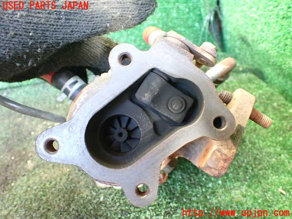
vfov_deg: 46.8
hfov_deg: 60.0
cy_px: 110
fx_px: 253
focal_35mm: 30
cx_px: 146
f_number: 2.3
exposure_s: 1/30
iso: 800
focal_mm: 5.4
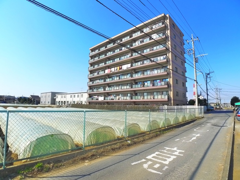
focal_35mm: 24
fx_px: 166
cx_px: 120
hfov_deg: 71.6
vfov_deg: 56.8
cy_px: 90
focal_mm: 5.1
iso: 400
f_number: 4
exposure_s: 1/800
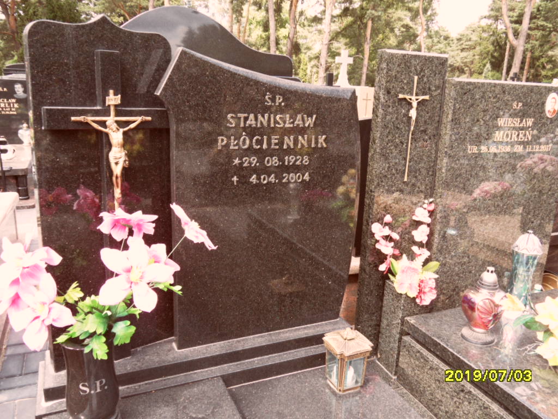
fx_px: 451
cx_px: 279
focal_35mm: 28
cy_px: 210
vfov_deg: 49.7
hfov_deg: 63.4
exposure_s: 1/125
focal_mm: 4.6
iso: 80
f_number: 3.4
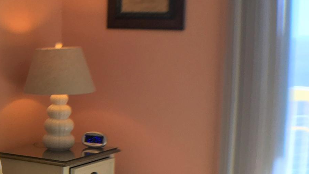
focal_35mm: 105
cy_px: 198
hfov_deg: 19.1
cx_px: -69
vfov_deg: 11.4
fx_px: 860
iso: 40
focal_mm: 4.15
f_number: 2.2
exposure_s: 1/120
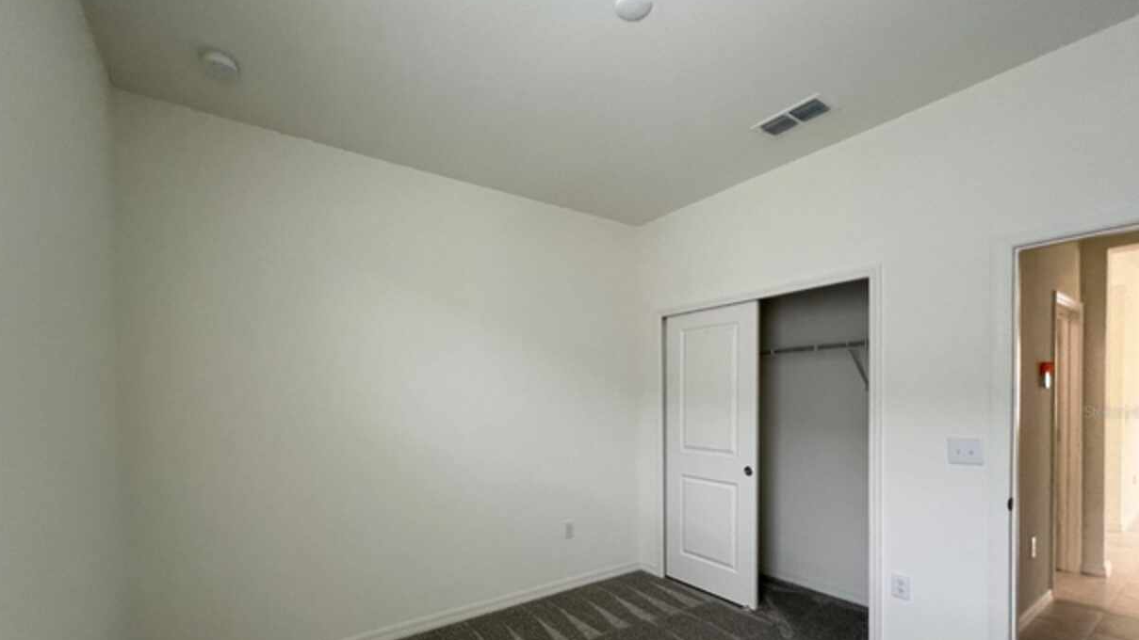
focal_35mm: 15
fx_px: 453
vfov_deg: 69.1
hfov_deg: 103.0
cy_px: 411
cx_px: 552
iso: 200
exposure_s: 1/120
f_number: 1.8
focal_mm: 1.57
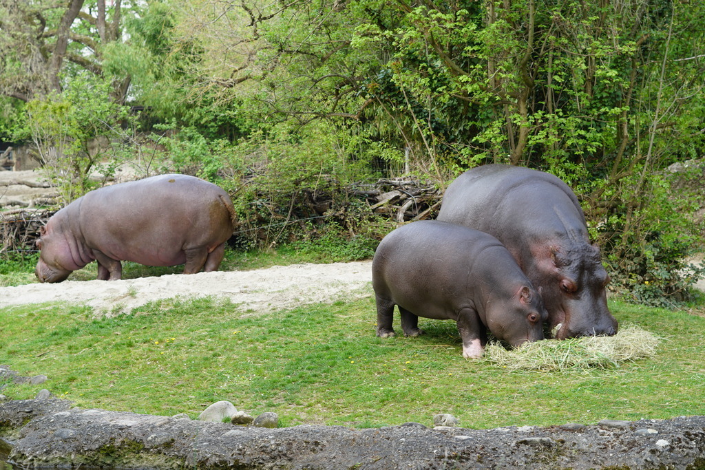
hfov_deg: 27.0
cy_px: 235
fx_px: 1469
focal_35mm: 75
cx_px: 352
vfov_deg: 18.2
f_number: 4.5
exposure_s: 1/100
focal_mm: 50
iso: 100
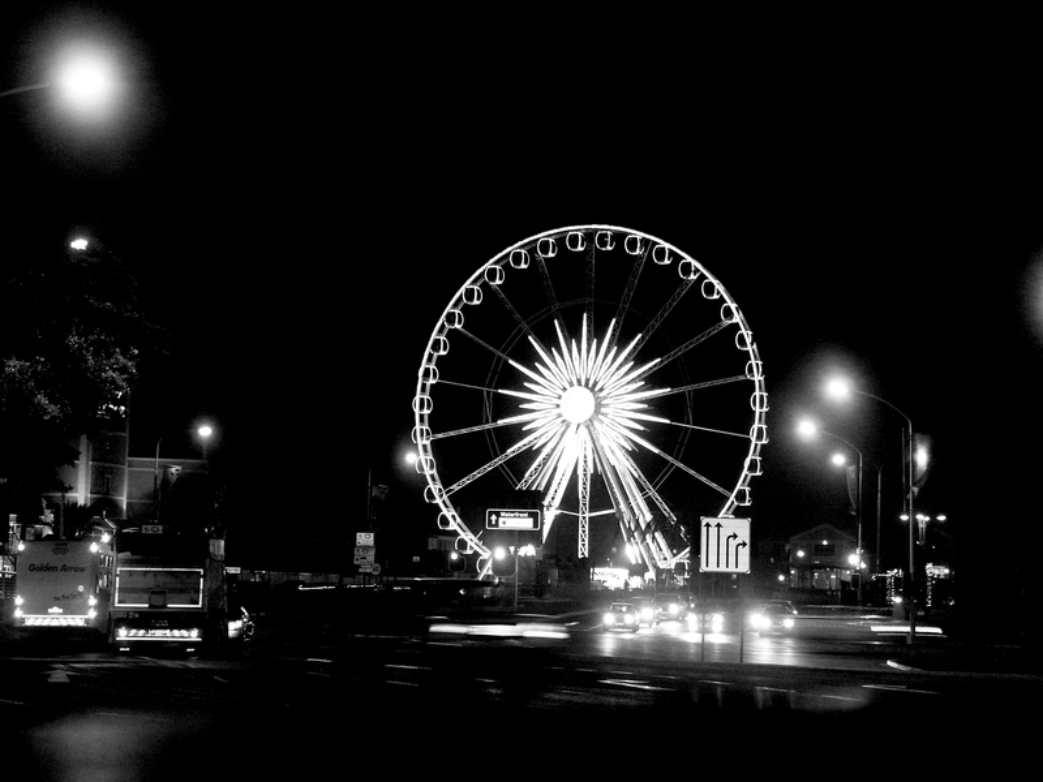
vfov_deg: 18.0
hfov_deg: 23.8
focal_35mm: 82
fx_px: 2471
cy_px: 391
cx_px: 522
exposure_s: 1/8
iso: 800
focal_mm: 17.2
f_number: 3.2
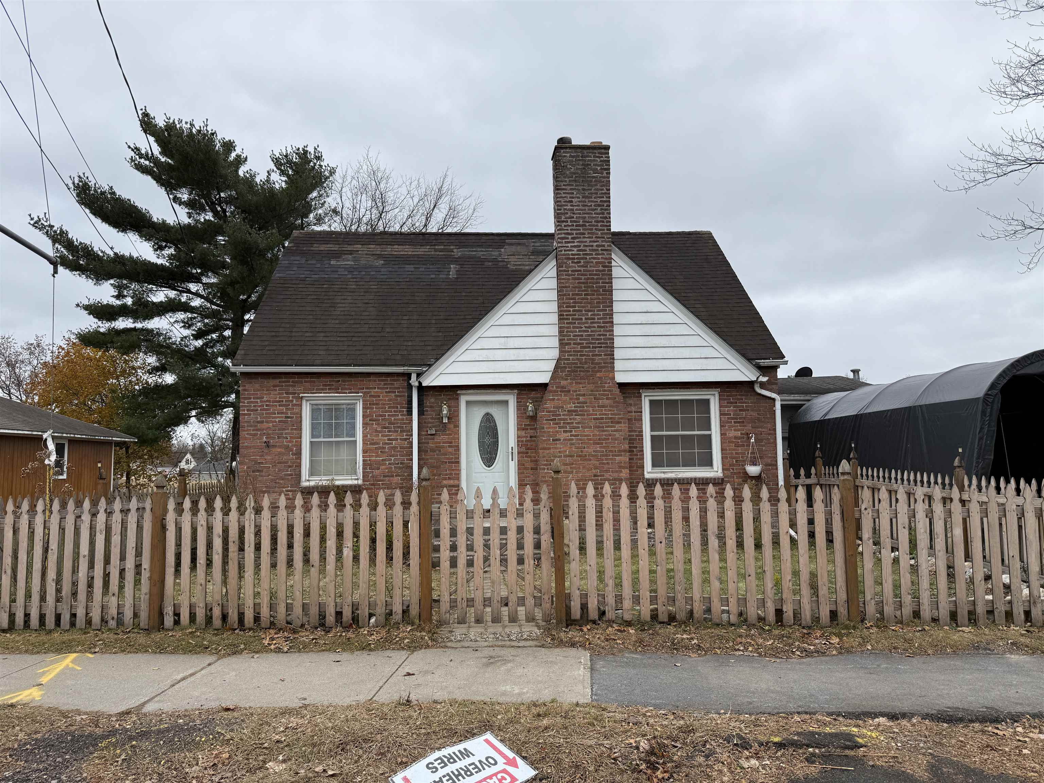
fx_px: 724
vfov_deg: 56.8
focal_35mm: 24
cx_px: 522
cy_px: 392
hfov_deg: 71.6
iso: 80
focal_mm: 6.76
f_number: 1.78
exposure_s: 1/1553
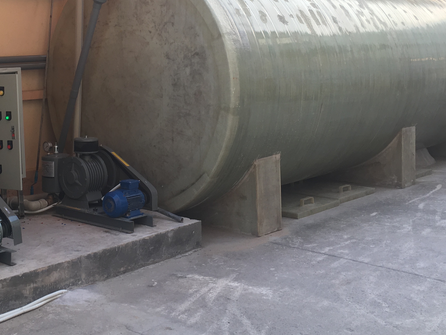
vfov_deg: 27.3
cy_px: 96
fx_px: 683
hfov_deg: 35.5
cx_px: 124
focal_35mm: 53
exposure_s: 1/50
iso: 25
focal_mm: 4.15
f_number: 2.2
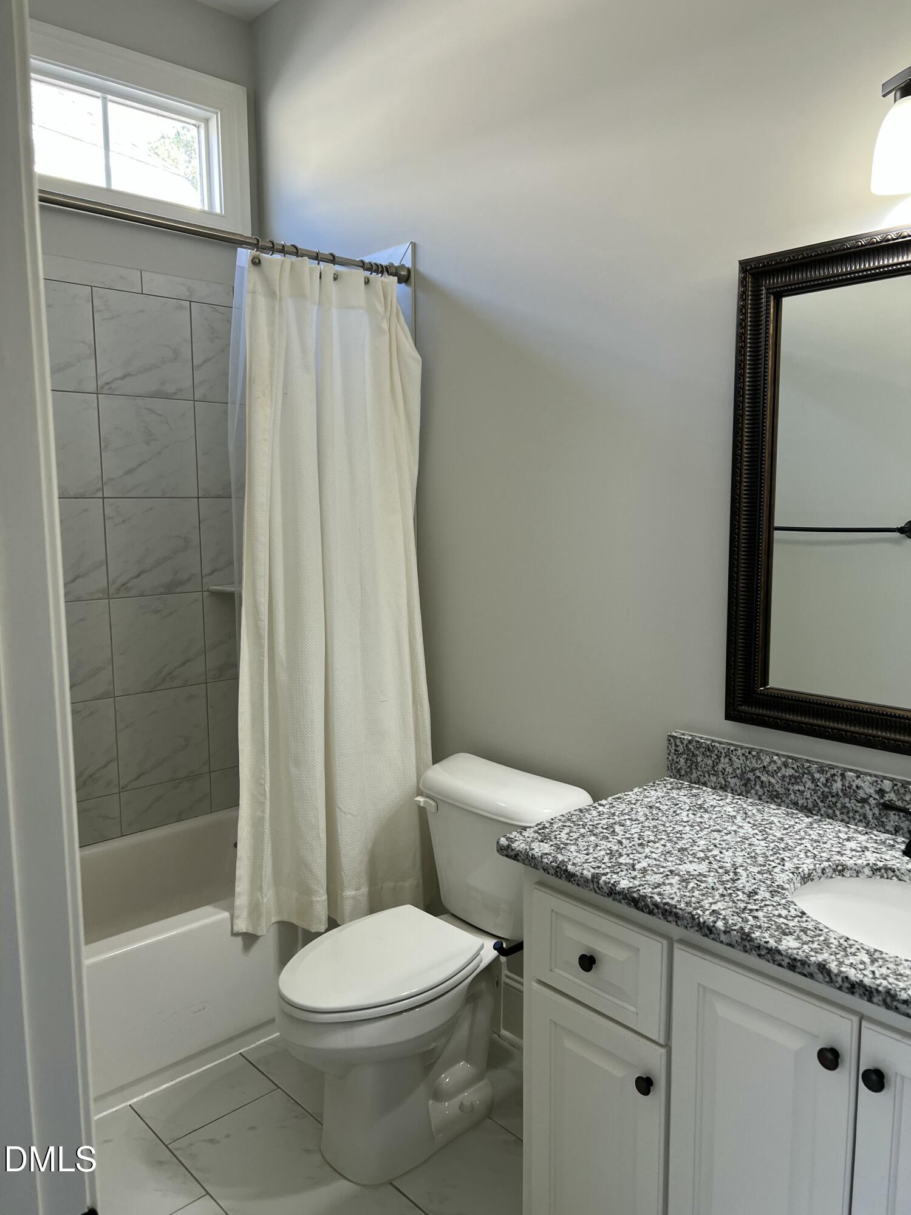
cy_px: 608
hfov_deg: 53.1
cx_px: 456
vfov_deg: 67.3
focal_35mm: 26
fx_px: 912
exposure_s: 1/120
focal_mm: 5.7
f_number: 1.5
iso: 80
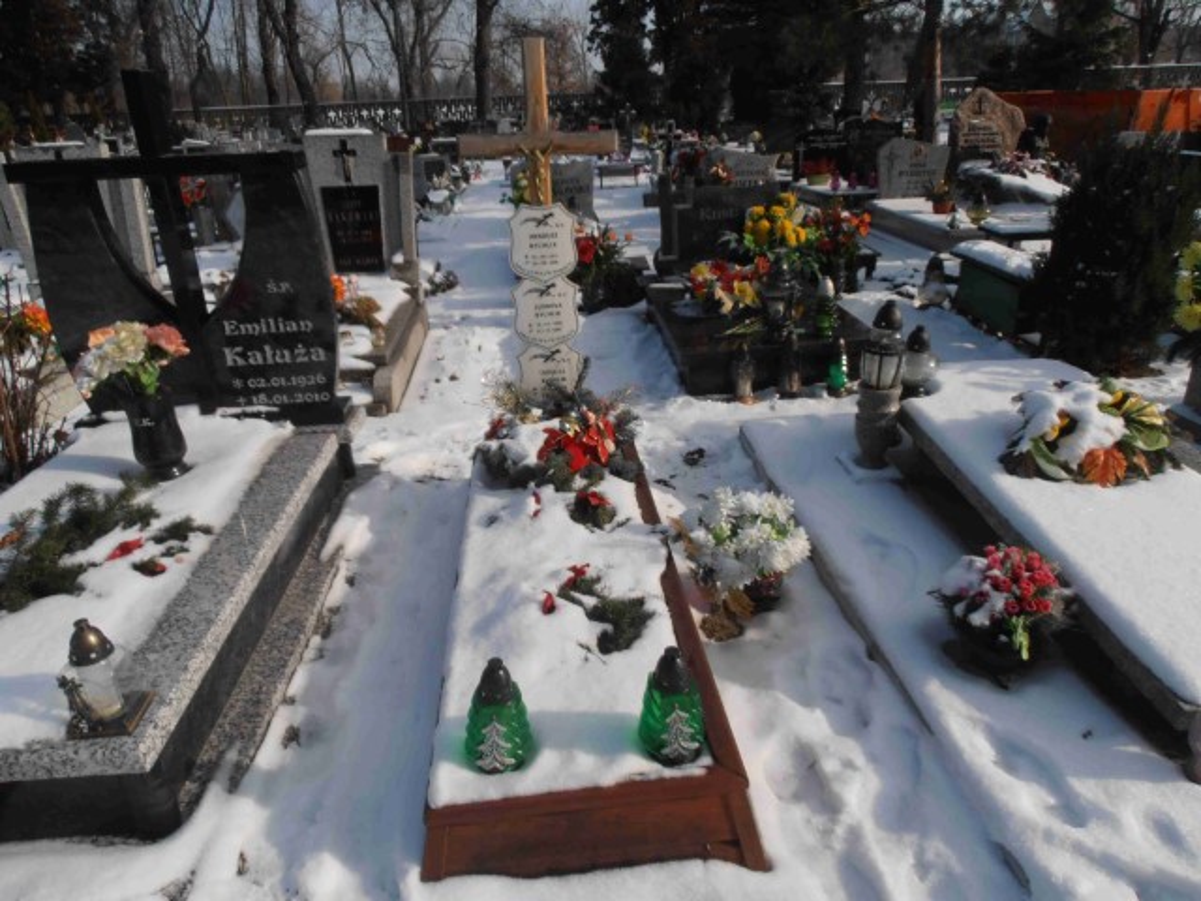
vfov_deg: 56.8
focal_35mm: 24
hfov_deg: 71.6
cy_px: 450
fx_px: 833
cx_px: 600
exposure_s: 1/2000
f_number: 3
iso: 80
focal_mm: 4.2
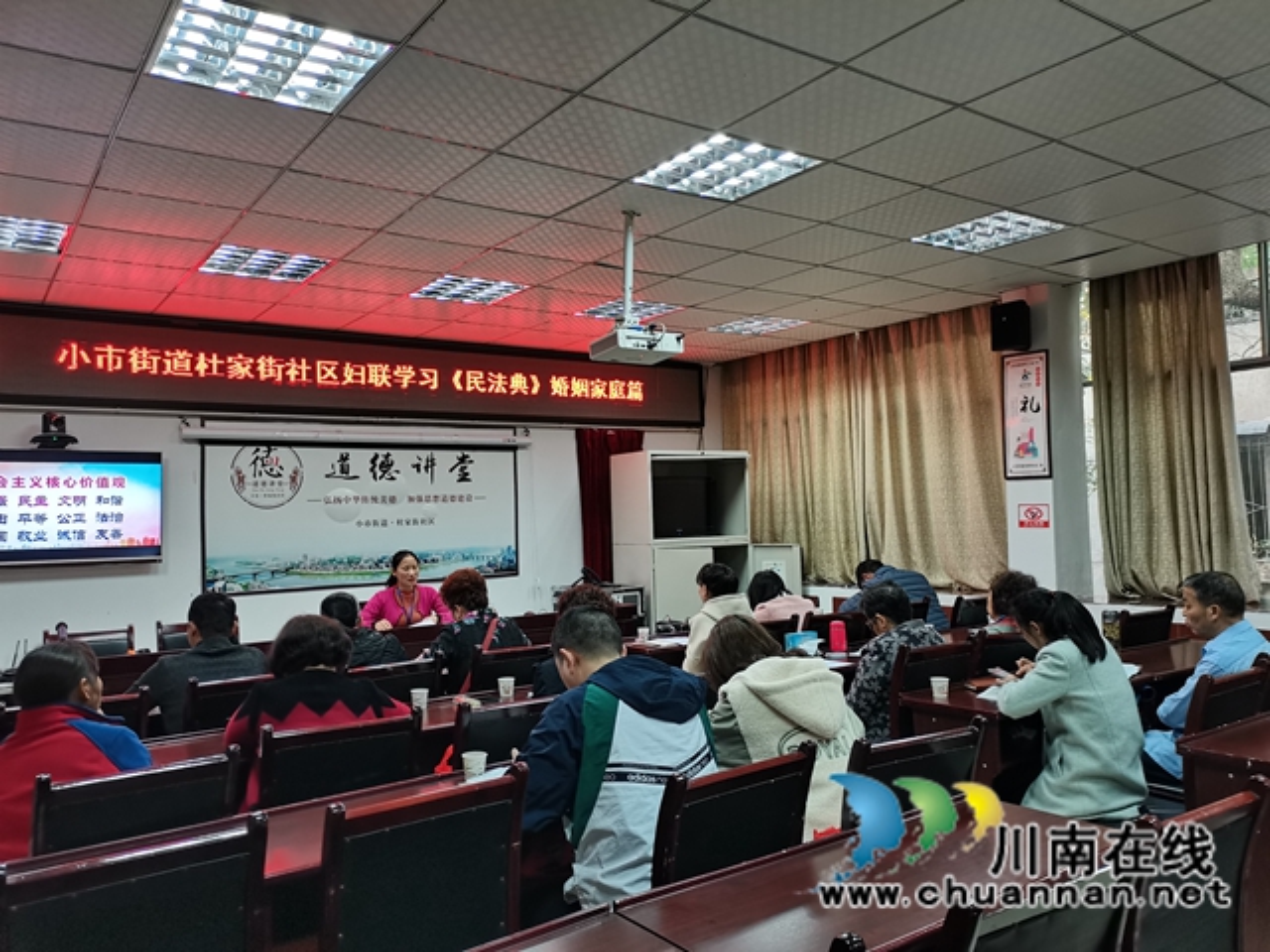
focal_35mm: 26
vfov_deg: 53.1
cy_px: 476
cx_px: 635
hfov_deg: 67.3
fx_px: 954
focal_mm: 5.58
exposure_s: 1/50
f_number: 1.8
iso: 250
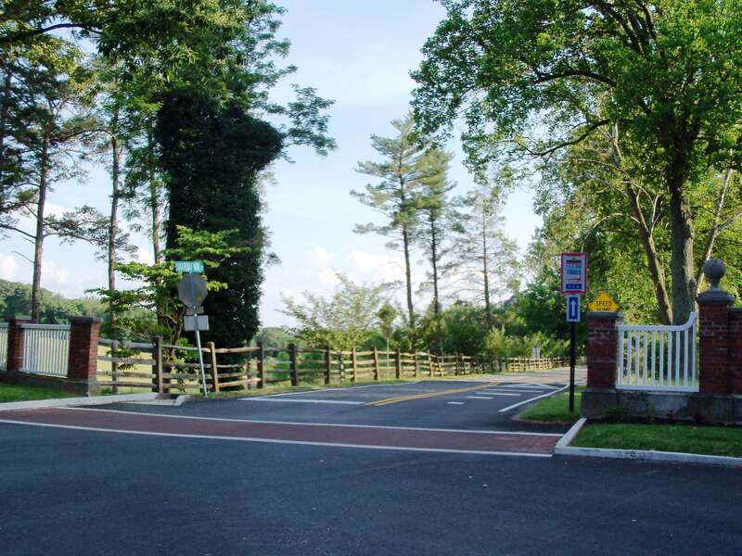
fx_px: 857
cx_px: 371
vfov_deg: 36.0
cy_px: 278
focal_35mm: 40
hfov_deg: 46.8
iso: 80
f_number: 3.1
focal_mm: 7.2
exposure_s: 1/320
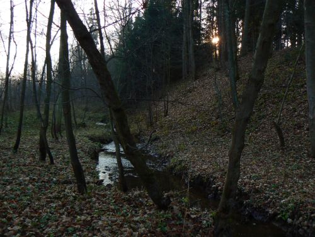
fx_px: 328
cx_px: 158
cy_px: 118
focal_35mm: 36
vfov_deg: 39.7
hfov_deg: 51.4
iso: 100
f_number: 2.8
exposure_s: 1/125
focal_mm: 6
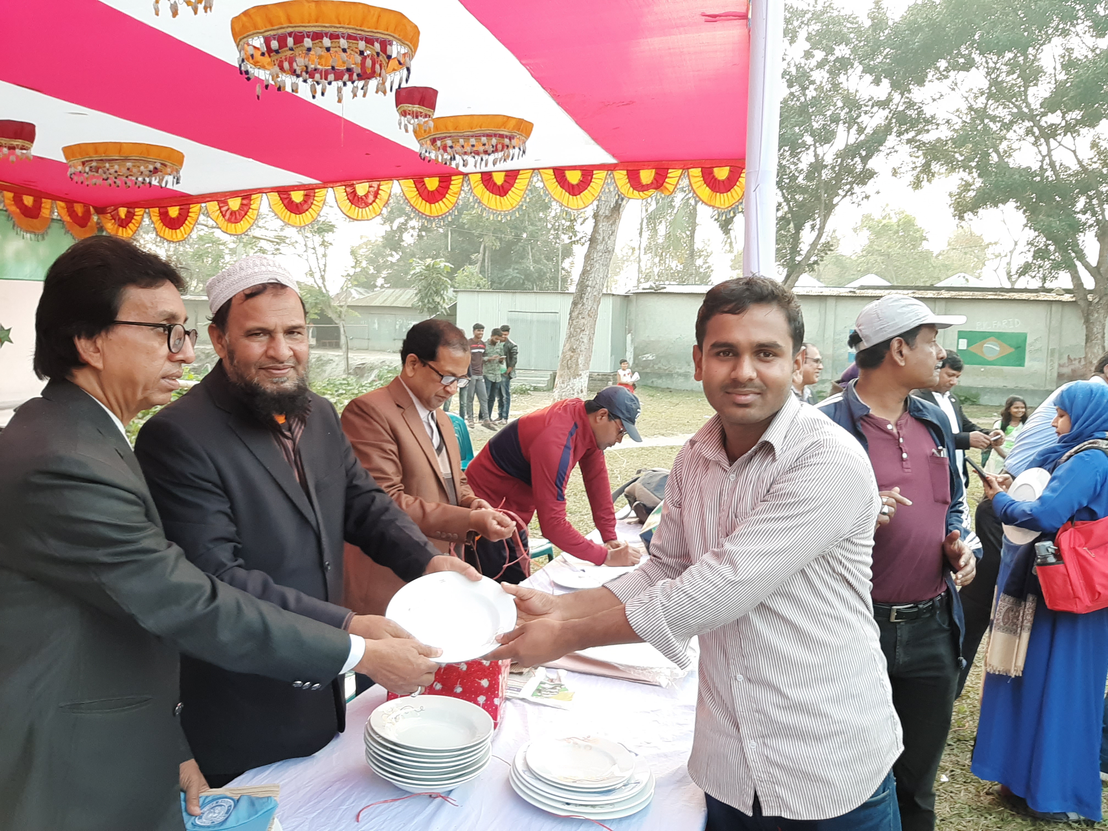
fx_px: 832
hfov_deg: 67.3
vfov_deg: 53.1
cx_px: 554
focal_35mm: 26
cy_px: 416
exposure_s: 1/100
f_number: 1.7
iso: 80
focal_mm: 3.93
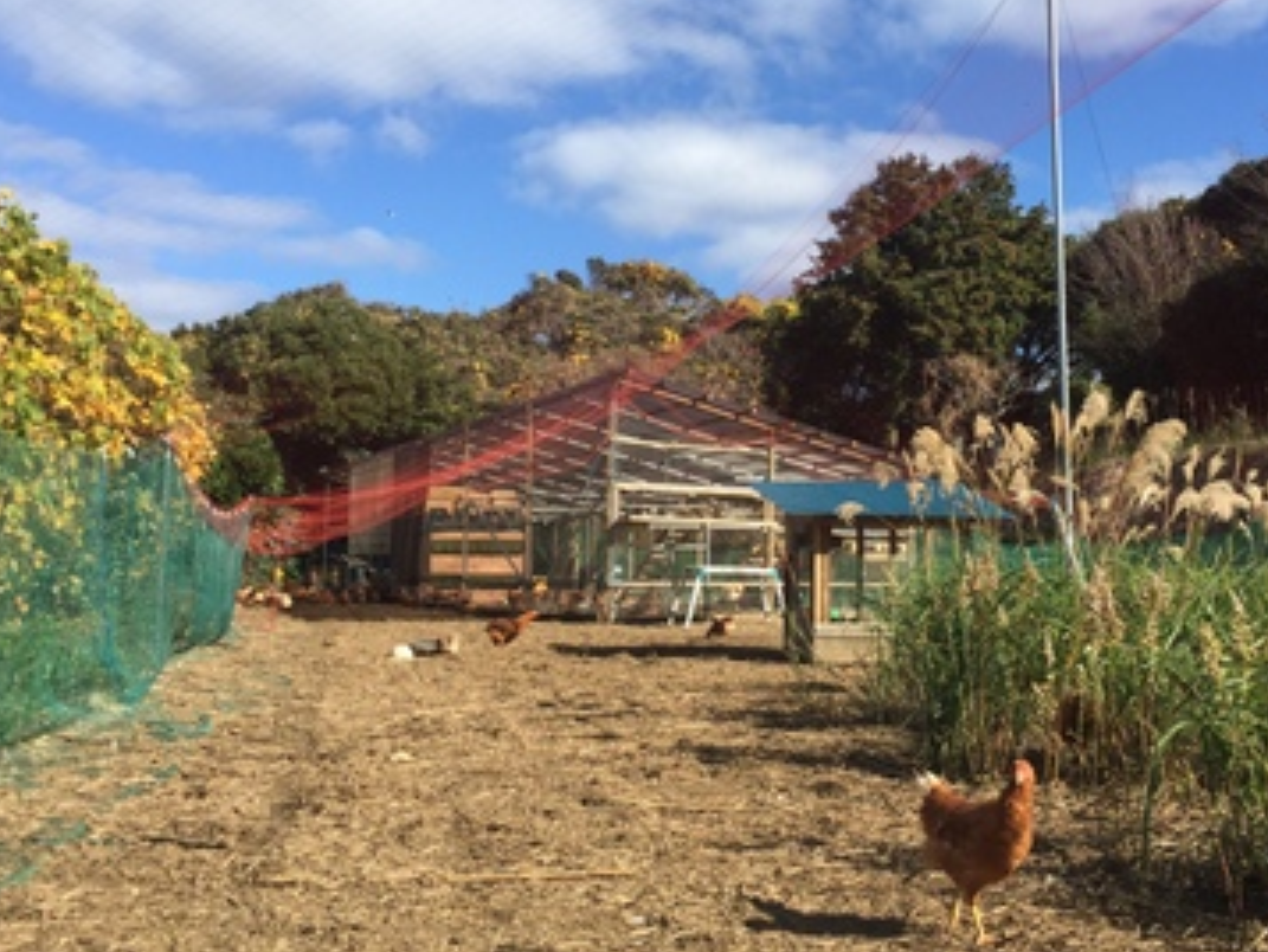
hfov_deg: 47.6
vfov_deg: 36.8
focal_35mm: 39
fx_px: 1429
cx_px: 746
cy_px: 433
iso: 32
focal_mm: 4.15
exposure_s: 1/1522
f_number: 2.2
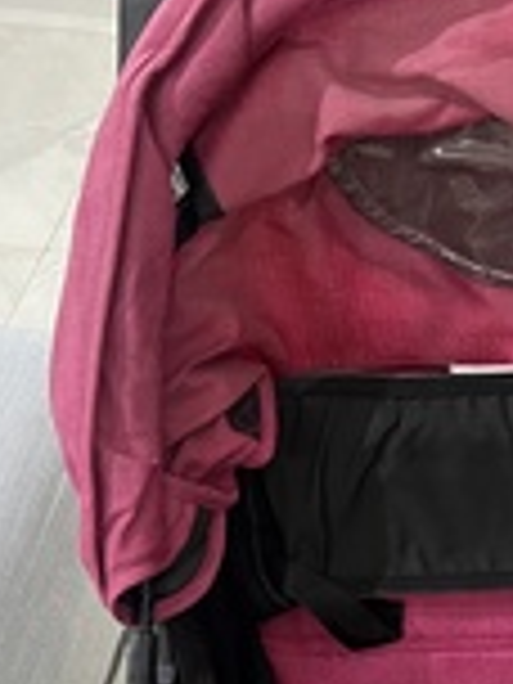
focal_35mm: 78
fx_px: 1541
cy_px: 668
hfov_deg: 18.6
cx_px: 439
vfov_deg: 24.0
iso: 500
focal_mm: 5.7
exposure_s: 1/60
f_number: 1.5
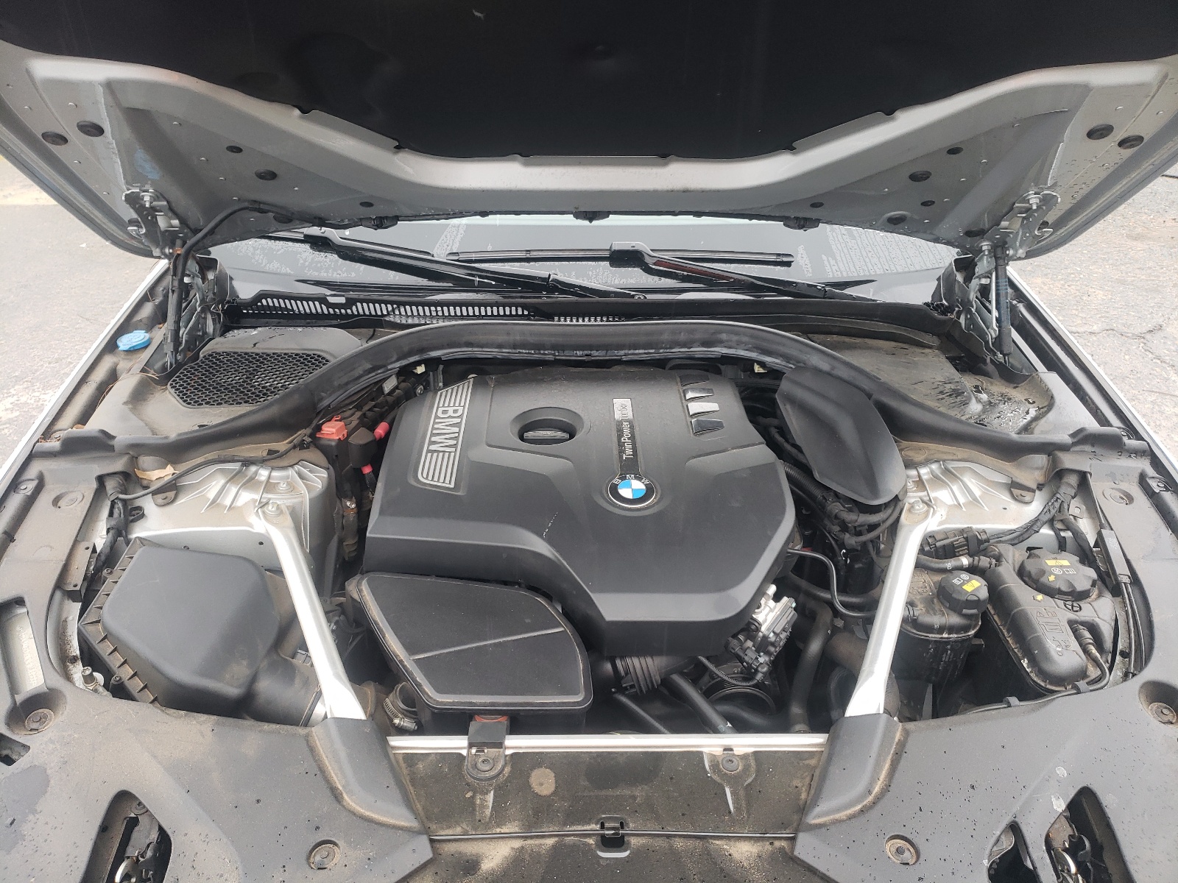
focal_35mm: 26
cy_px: 442
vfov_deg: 53.1
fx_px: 885
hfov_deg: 67.3
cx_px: 589
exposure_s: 1/100
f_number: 1.5
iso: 88
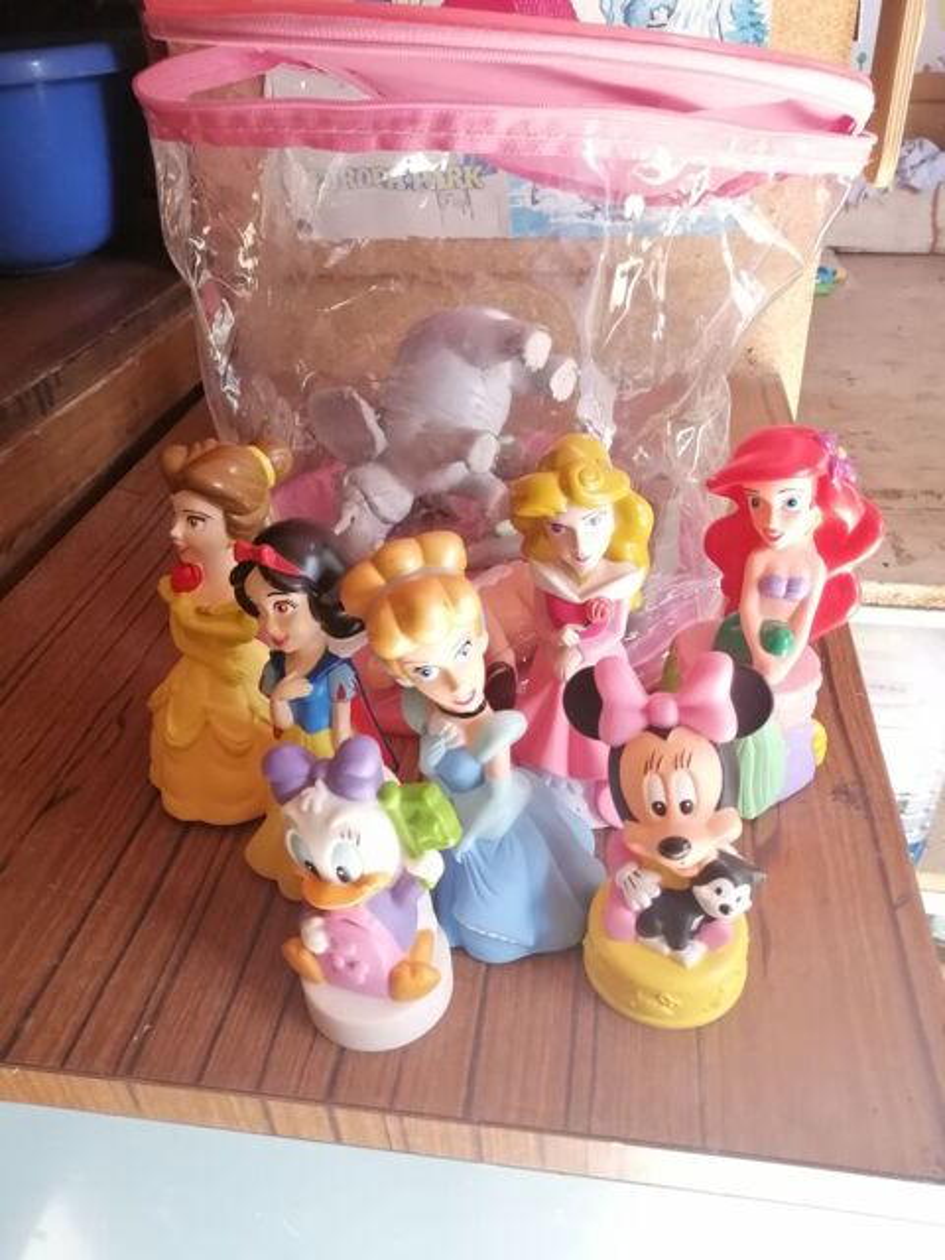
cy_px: 630
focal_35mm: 26
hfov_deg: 53.1
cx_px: 472
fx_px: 946
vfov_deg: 67.3
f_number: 1.8
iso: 320
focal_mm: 3.96
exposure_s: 1/100
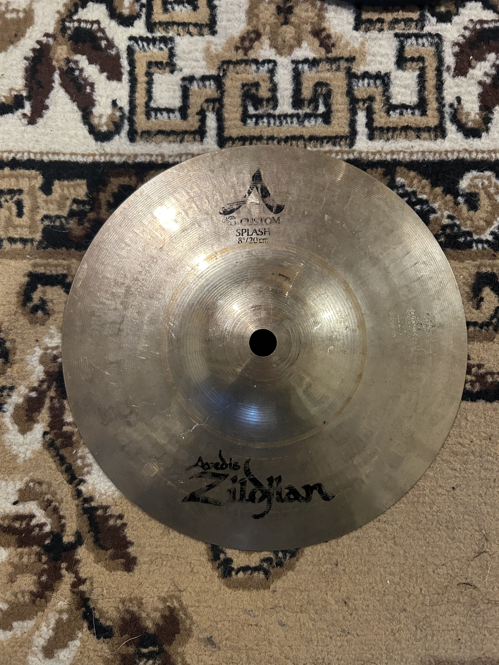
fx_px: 500
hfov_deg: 53.1
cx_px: 250
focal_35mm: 26
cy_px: 332
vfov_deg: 67.3
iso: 400
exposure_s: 1/33
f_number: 1.5
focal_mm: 5.7
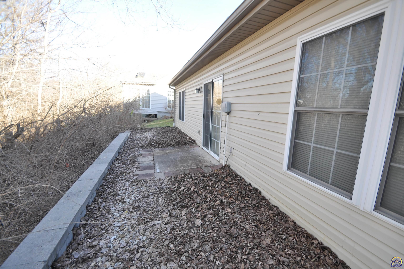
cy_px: 134
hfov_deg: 100.5
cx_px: 202
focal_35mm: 15
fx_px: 168
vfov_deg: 77.2
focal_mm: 10
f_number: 5.6
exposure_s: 1/125
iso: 220
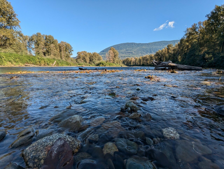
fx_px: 104
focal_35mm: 16
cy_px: 84
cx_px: 112
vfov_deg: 78.3
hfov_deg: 94.4
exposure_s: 1/857
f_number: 2.2
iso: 51
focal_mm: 2.35
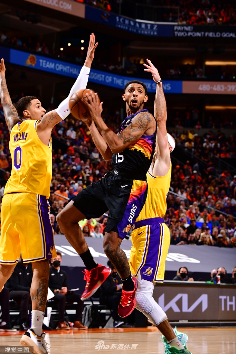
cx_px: 118
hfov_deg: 13.0
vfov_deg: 19.5
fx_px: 1032
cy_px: 177
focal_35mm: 105
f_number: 5.6
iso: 250
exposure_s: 1/250
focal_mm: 105
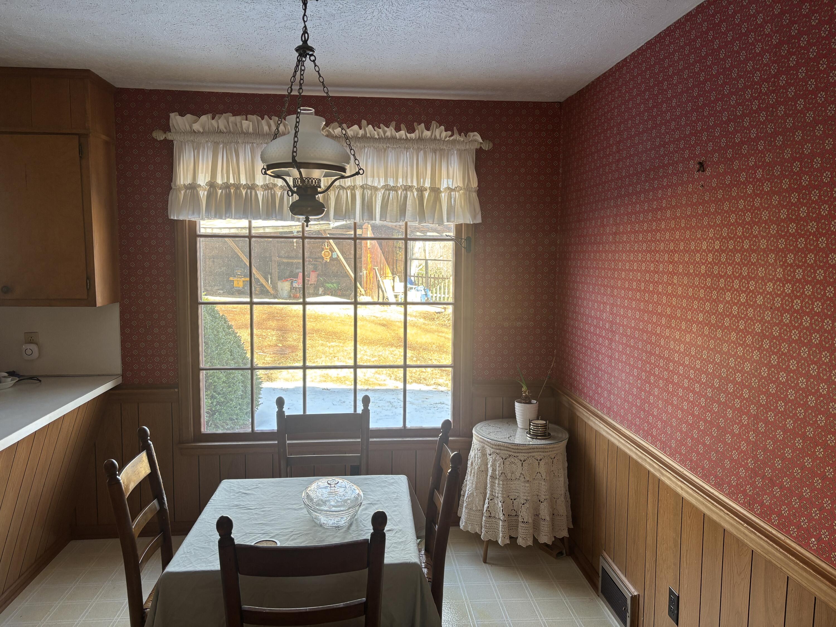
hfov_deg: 67.3
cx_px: 418
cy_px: 314
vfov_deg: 53.1
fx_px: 628
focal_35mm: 26
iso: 80
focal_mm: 5.96
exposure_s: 1/121
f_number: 1.6
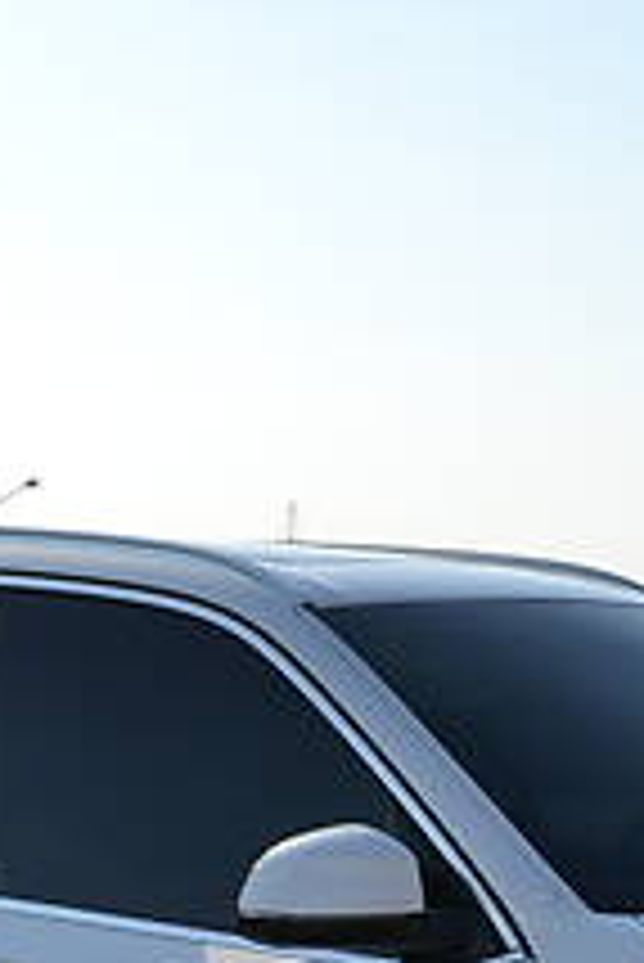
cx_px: 621
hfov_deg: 12.1
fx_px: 3000
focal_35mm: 112
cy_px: 1015
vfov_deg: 17.7
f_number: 9
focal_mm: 20
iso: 100
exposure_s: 1/200
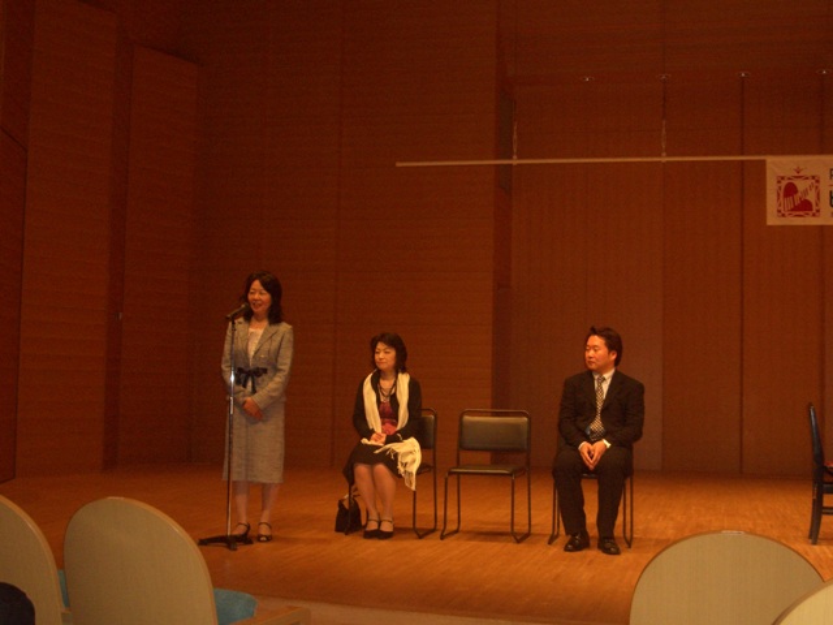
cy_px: 312
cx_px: 416
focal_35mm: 49
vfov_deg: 29.7
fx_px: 1179
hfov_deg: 38.9
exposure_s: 1/60
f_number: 3.1
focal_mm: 8.2
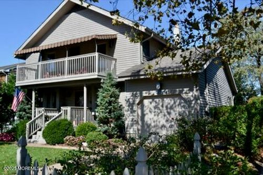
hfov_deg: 57.2
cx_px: 132
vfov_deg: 39.9
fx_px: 241
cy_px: 88
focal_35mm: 33
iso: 100
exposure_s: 1/250
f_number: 8
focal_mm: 22
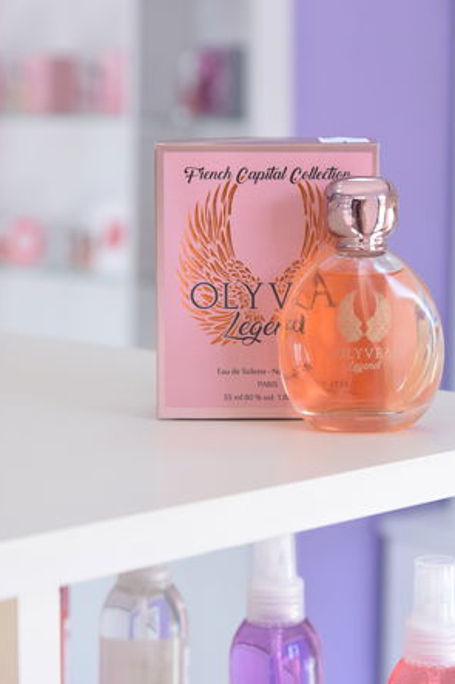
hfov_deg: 12.2
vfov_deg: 18.3
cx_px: 302
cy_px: 301
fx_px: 2119
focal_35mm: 112
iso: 800
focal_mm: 55
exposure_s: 1/250
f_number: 4.5
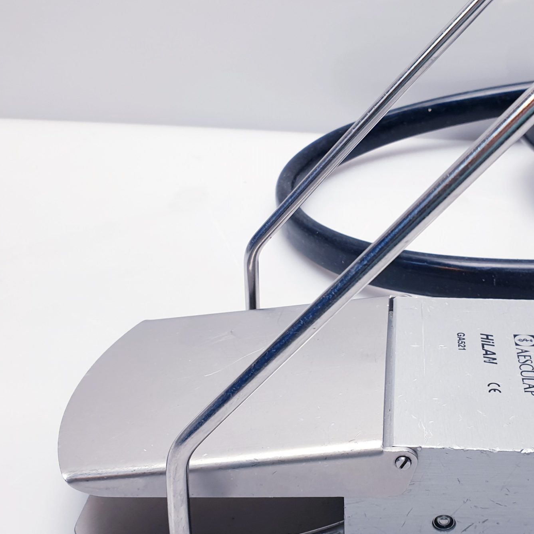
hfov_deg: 37.7
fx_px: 768
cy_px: 306
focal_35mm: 44
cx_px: 380
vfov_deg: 38.3
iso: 64
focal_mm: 4.3
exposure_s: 1/100
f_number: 2.4
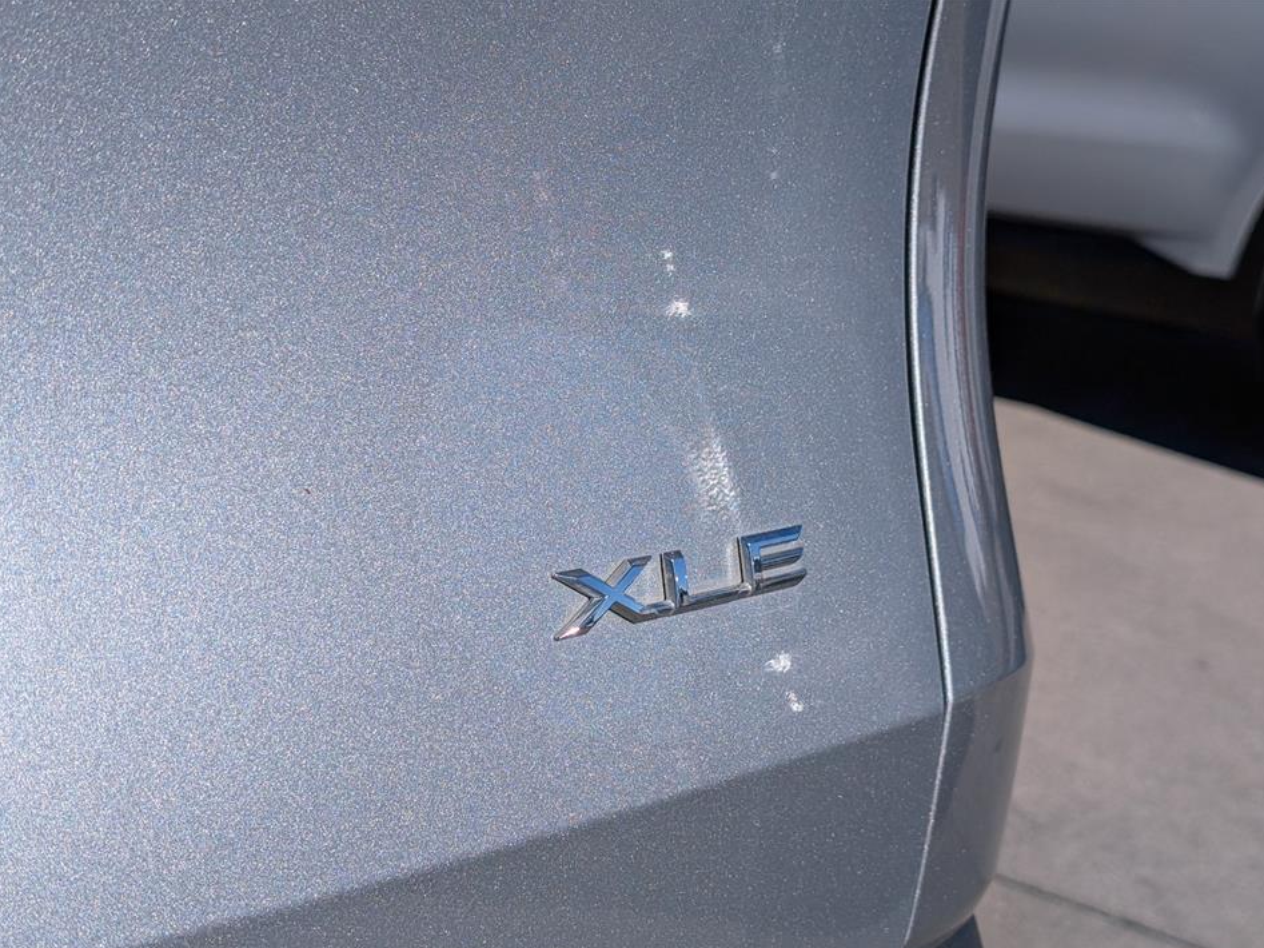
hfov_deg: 36.2
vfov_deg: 27.5
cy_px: 510
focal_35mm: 53
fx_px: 1935
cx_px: 633
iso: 26
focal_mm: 6.9
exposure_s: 1/5000
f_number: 1.68
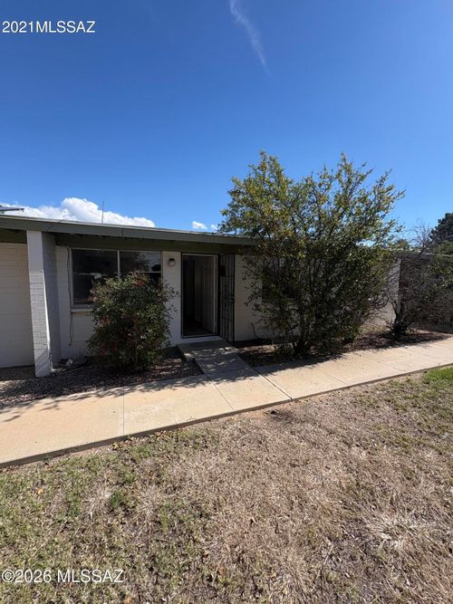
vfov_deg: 102.1
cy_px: 302
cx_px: 226
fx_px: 244
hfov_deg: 85.7
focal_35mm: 14
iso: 50
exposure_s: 1/1217
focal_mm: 2.22
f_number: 2.2
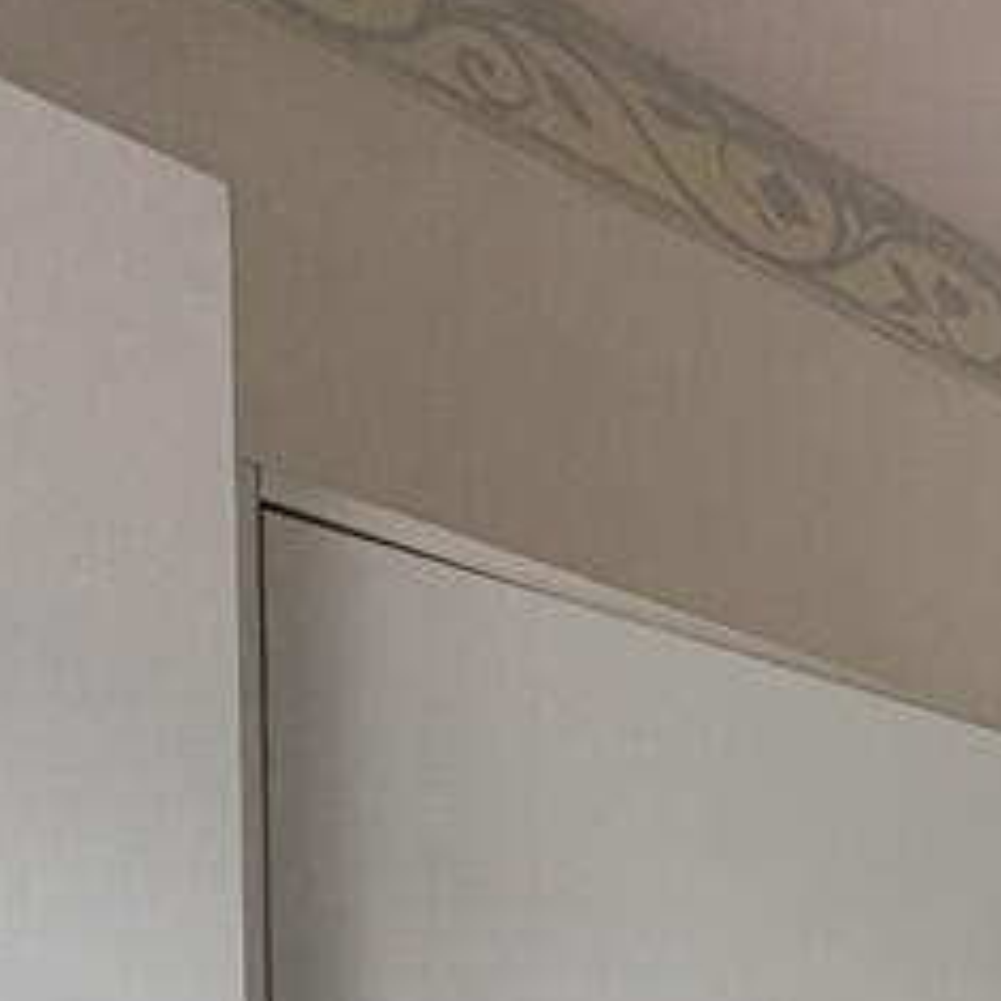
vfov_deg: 25.6
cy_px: 1406
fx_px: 1767
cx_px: 1717
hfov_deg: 22.1
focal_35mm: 54
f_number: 2.2
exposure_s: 1/99
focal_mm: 2.22
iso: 160
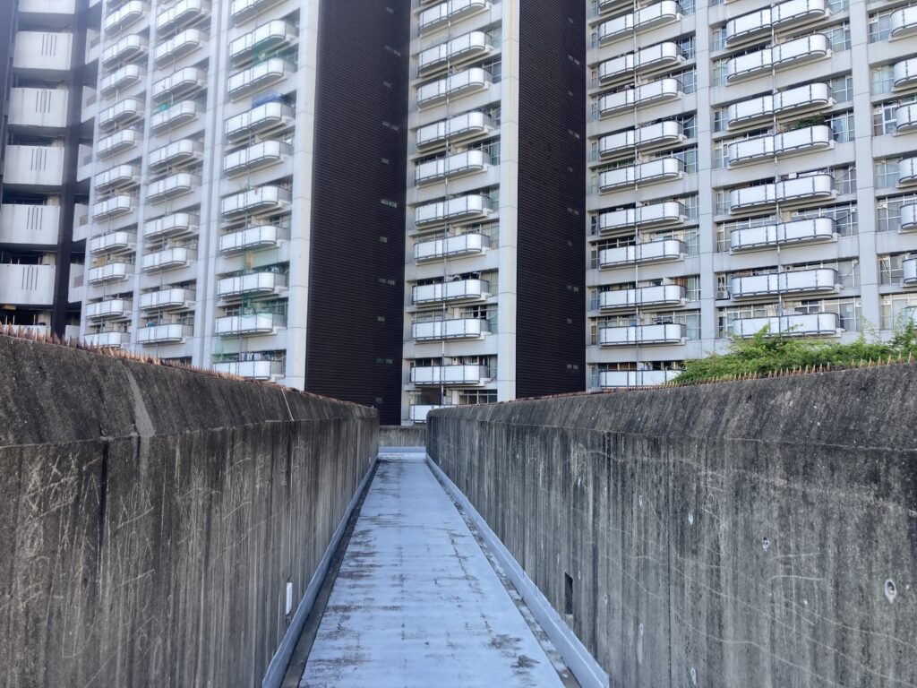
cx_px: 458
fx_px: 742
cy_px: 344
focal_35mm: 28
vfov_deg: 49.7
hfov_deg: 63.4
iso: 20
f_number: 1.8
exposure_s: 1/175
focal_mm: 3.99
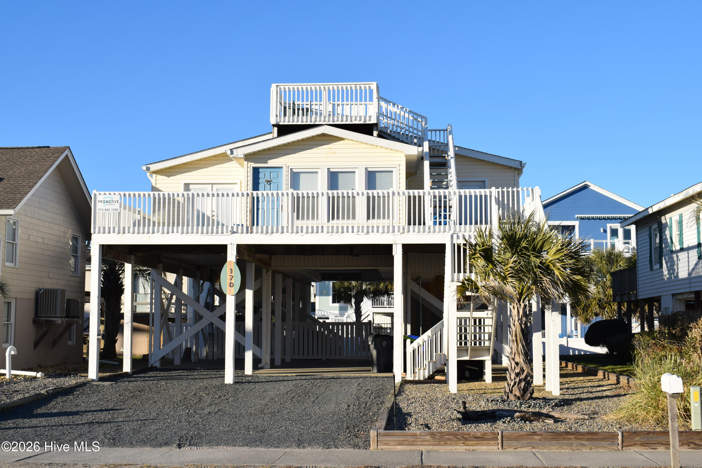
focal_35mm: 51
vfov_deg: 26.5
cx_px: 351
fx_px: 994
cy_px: 234
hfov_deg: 38.9
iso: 200
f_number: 10
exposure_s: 1/400
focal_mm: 34
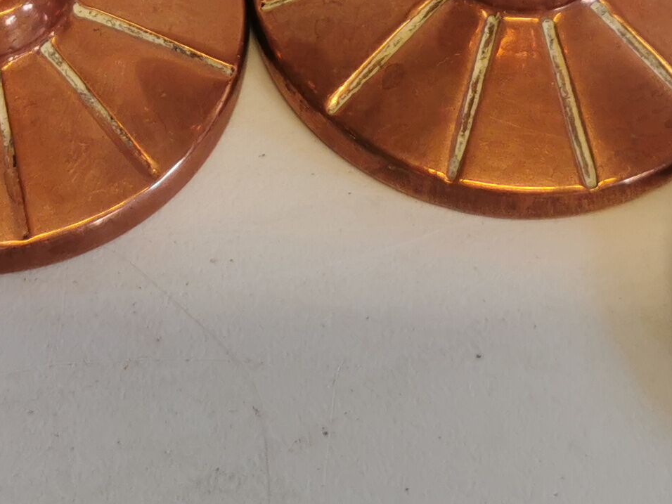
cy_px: -86
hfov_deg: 19.1
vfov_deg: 14.0
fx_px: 2000
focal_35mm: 103
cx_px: 265
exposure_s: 1/100
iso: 64
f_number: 1.6
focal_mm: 5.56
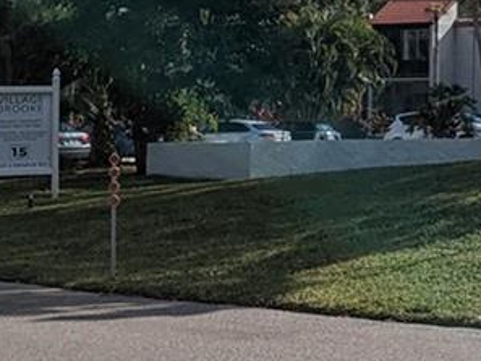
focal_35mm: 129
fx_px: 1793
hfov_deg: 13.2
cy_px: -53
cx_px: 965
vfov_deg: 11.3
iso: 48
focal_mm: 6.81
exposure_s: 1/5650
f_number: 1.85
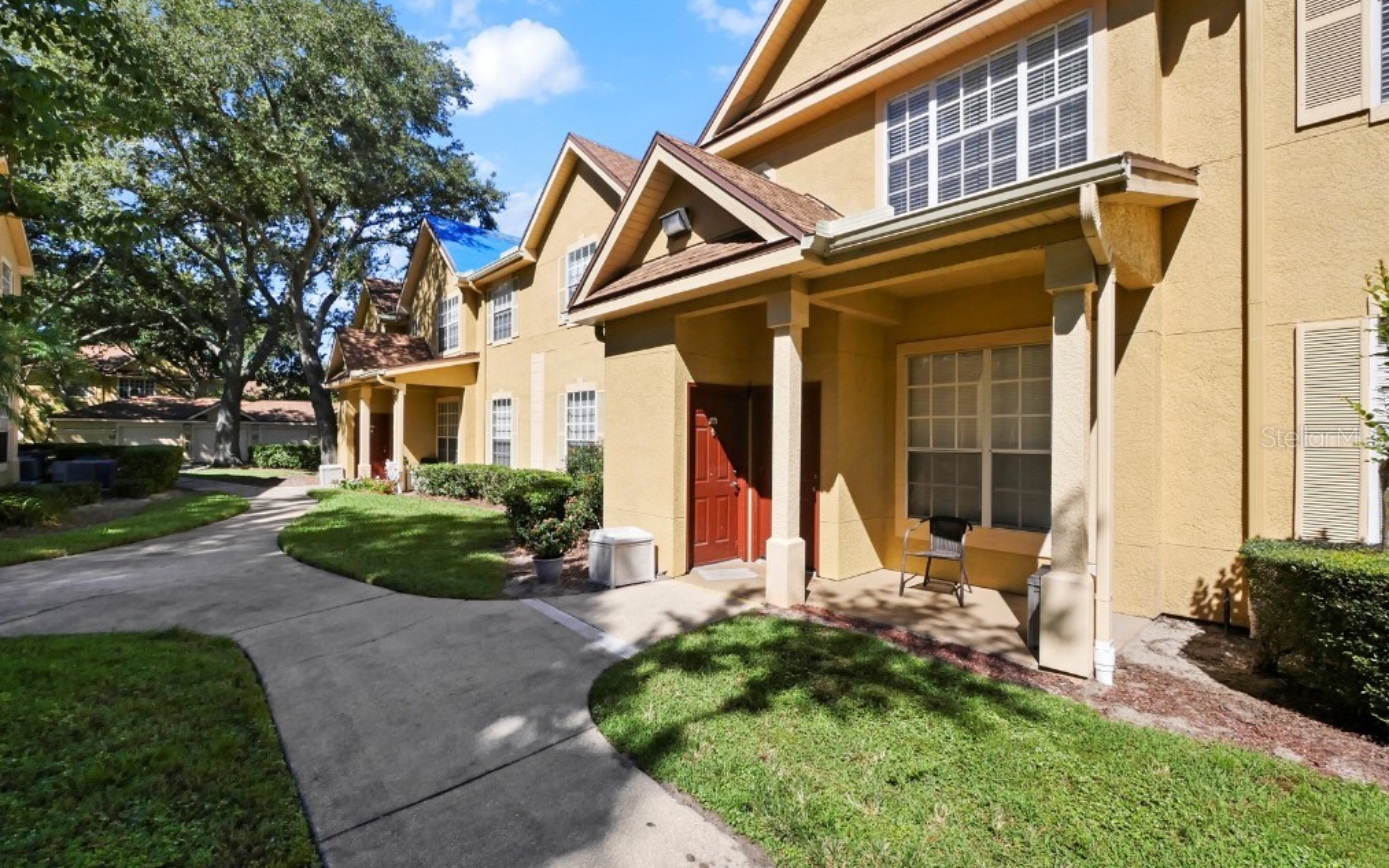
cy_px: 436
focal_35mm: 15
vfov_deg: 74.8
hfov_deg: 101.5
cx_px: 688
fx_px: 568
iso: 200
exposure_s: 1/500
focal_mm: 7
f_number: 9
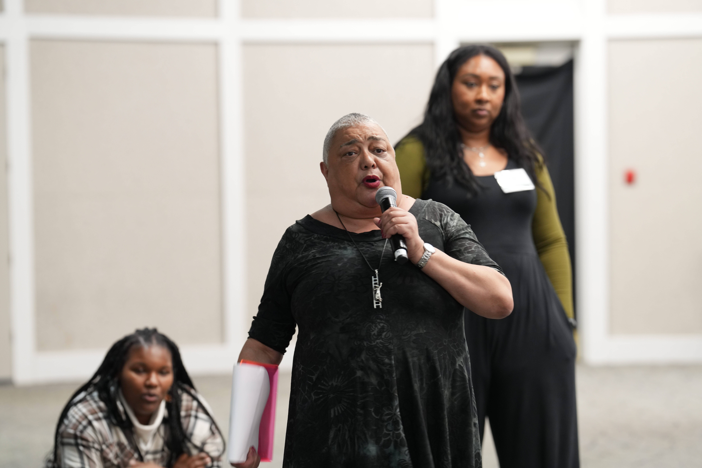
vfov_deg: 8.9
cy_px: 234
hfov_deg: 13.3
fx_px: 3003
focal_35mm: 154
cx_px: 351
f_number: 4
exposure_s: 1/50
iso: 1000
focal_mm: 154
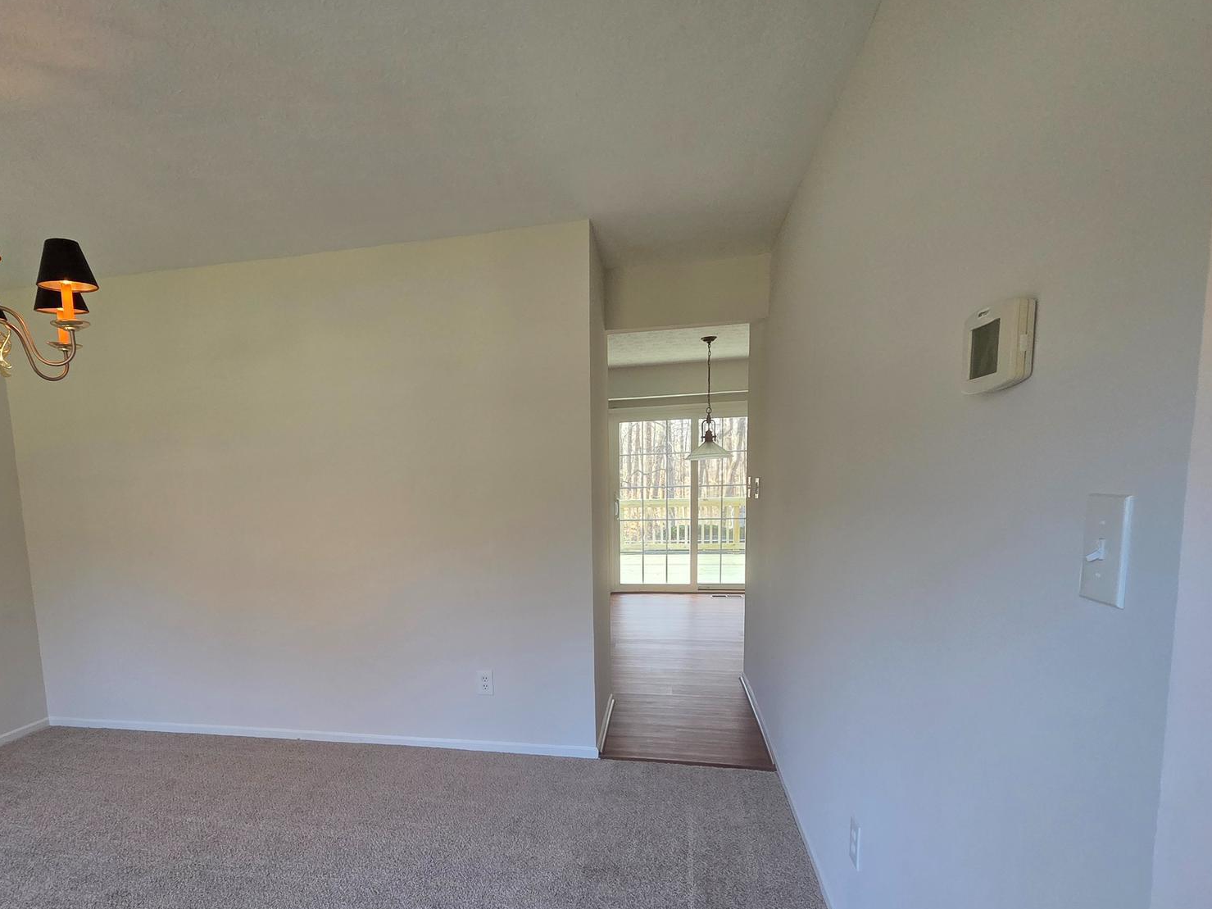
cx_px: 496
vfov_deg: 70.2
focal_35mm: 18
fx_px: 630
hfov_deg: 86.8
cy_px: 580
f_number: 2.2
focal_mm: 2.2
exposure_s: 1/120
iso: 250
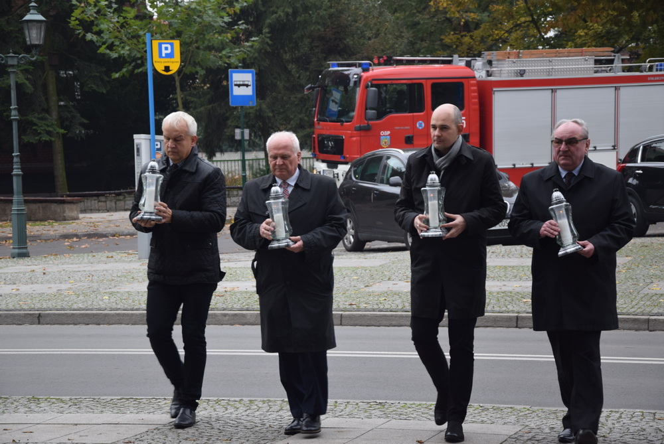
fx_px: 1939
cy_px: 222
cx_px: 332
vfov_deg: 13.1
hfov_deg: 19.4
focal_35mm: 105
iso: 400
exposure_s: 1/160
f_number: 6.3
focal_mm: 70
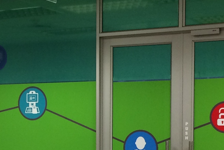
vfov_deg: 13.3
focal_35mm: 102
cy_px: 145
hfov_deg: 19.8
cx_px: 39
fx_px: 635
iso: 80
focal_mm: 4.15
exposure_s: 1/33
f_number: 2.2
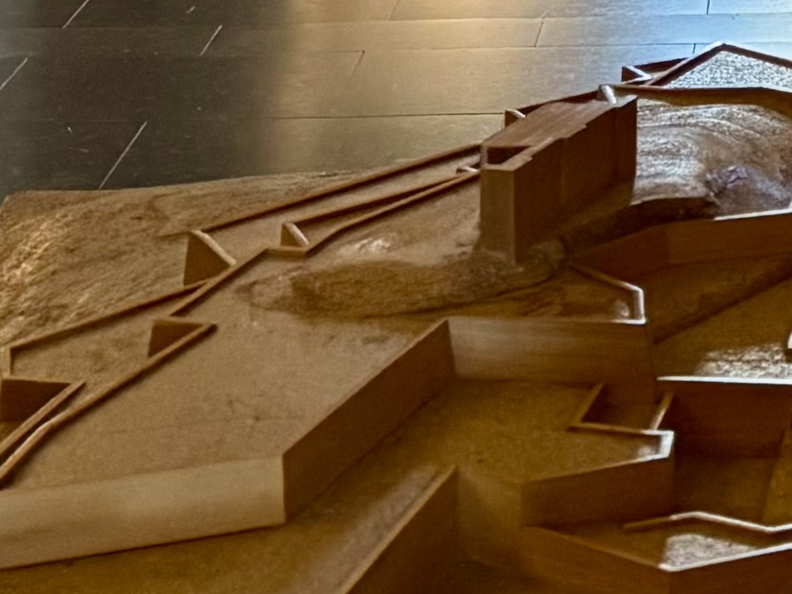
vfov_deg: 9.4
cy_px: -908
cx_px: 966
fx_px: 3158
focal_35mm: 138
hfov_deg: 13.9
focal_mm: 6.76
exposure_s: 1/50
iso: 500
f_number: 1.78
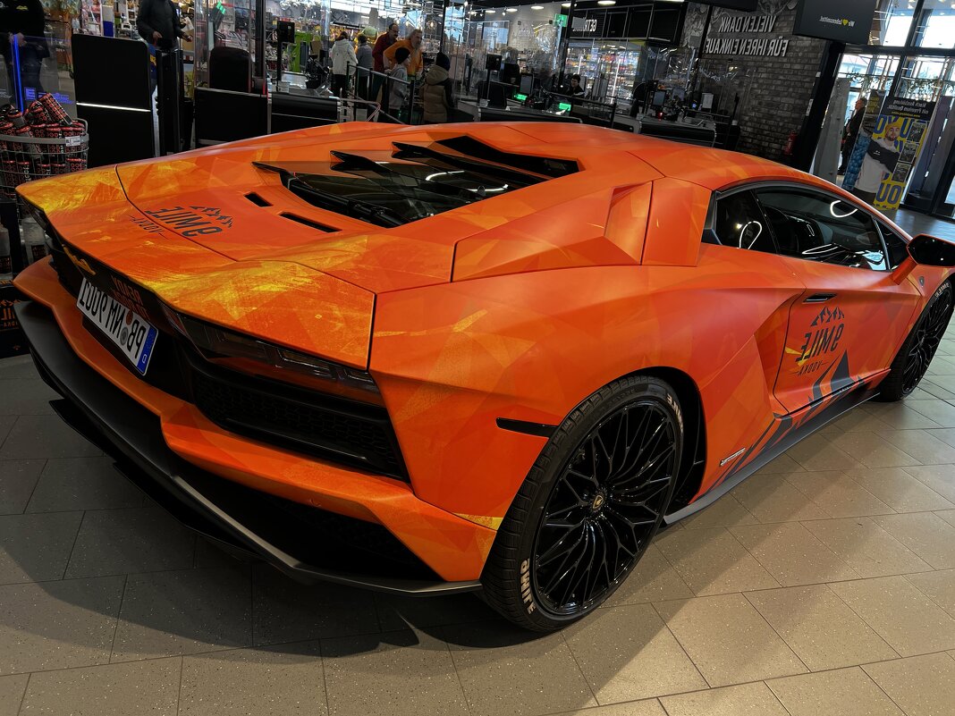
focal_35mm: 26
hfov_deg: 67.3
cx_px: 478
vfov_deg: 53.1
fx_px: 717
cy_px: 358
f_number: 1.5
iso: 80
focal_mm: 5.7
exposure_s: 1/100
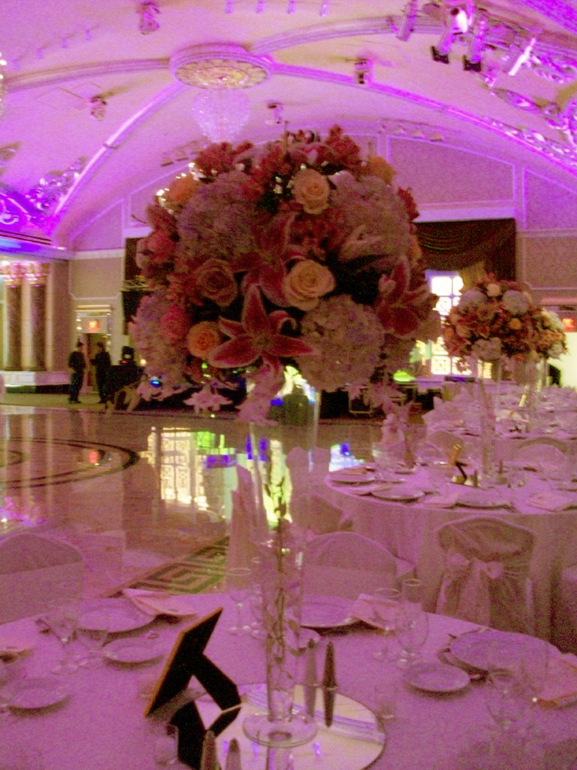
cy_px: 385
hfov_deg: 41.8
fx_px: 756
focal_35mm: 34
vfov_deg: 54.0
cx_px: 288
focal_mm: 5.7
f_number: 2.8
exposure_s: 1/8
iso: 320
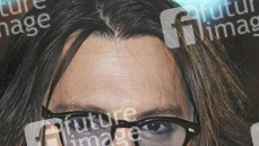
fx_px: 3483
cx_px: 116
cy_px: 191
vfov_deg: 2.4
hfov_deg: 4.3
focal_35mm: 507
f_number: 5
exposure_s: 1/160
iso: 400
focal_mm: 185
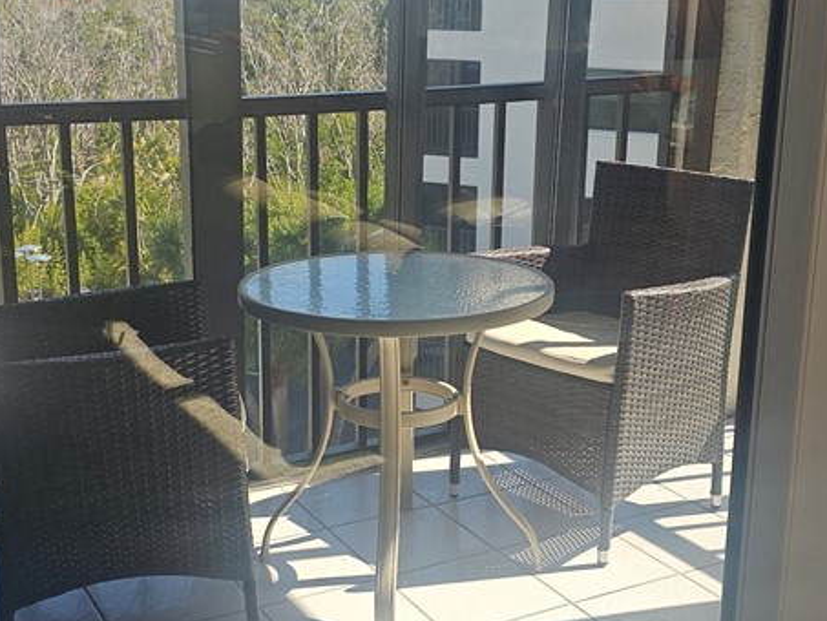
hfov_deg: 36.8
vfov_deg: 28.0
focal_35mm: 52
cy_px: 274
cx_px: 427
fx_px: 1243
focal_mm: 6.3
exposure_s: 1/120
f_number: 1.7
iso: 16
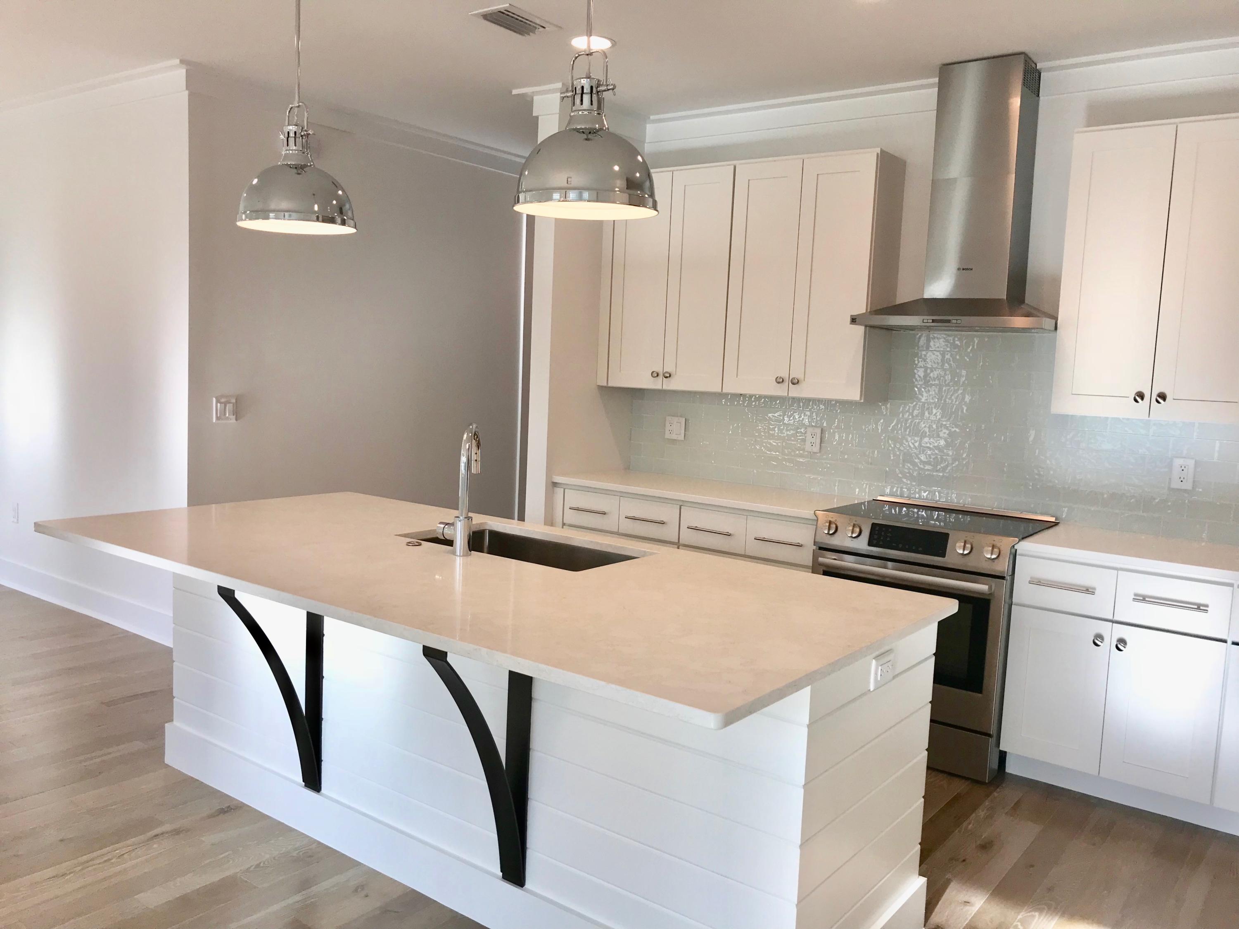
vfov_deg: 49.7
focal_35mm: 28
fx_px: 1002
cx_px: 620
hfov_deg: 63.4
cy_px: 464
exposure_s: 1/211
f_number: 1.8
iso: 20
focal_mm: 3.99
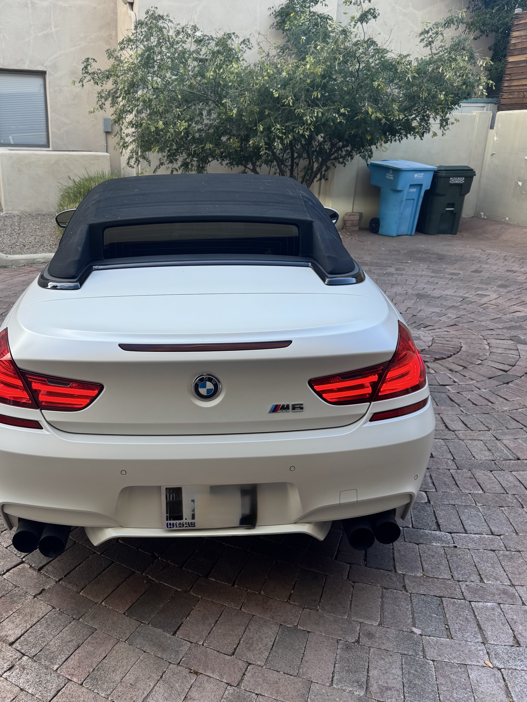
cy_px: 338
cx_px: 212
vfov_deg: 61.6
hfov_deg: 48.0
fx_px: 589
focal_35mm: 29
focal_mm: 6.76
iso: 50
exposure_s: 1/133
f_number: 1.78
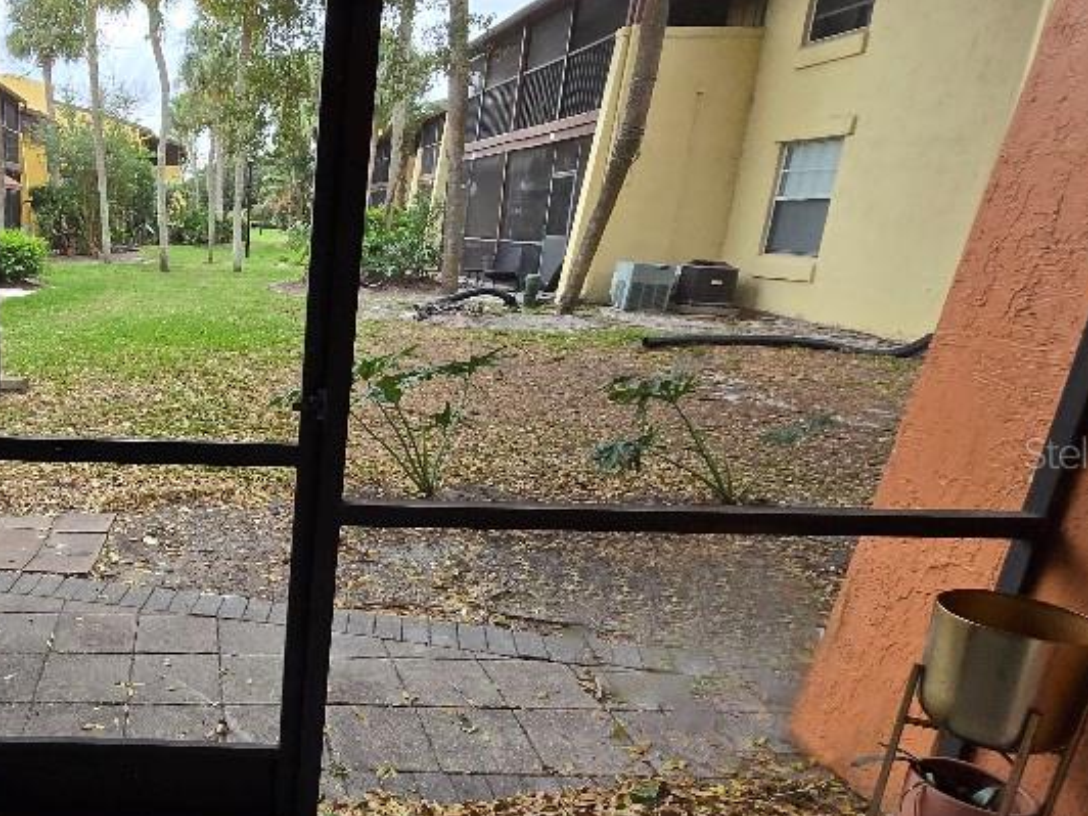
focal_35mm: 25
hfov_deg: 61.6
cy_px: 452
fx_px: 786
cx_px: 170
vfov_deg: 54.8
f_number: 2.2
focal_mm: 1.7
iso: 100
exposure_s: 1/60
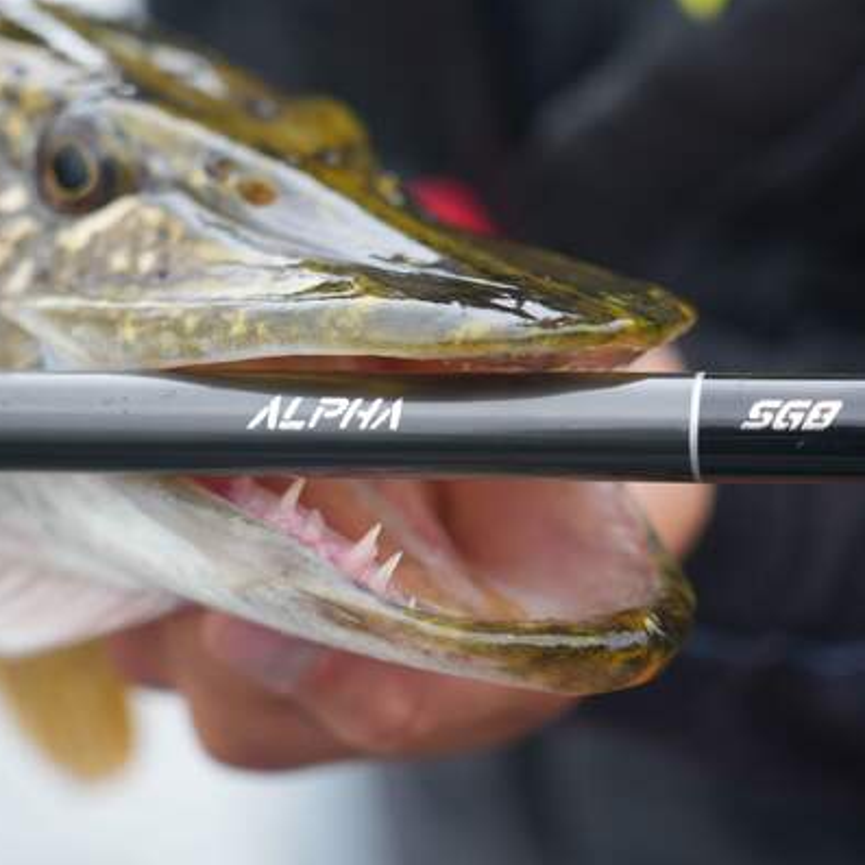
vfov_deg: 12.9
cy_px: 431
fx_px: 3817
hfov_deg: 12.9
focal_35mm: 135
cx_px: 360
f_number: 4
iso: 500
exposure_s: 1/125
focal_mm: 105
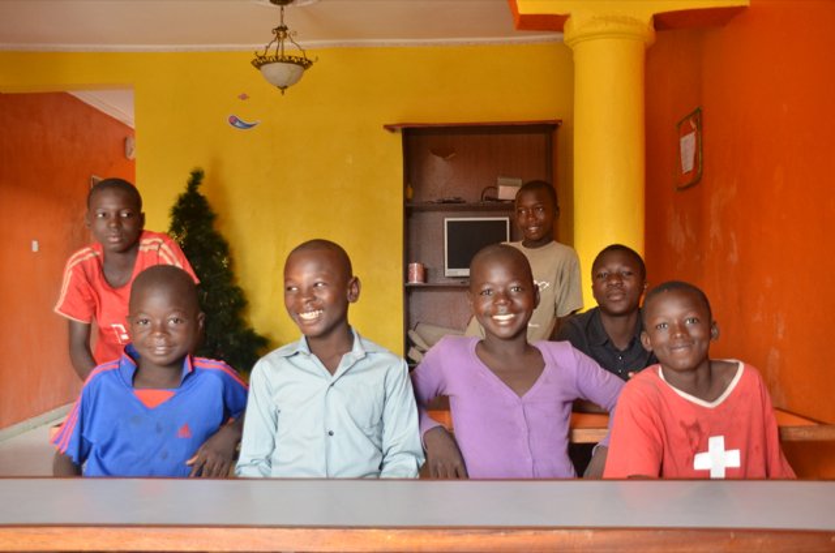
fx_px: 903
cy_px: 276
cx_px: 418
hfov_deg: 49.6
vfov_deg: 34.1
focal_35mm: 39
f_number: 4
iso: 1000
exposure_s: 1/25
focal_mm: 26
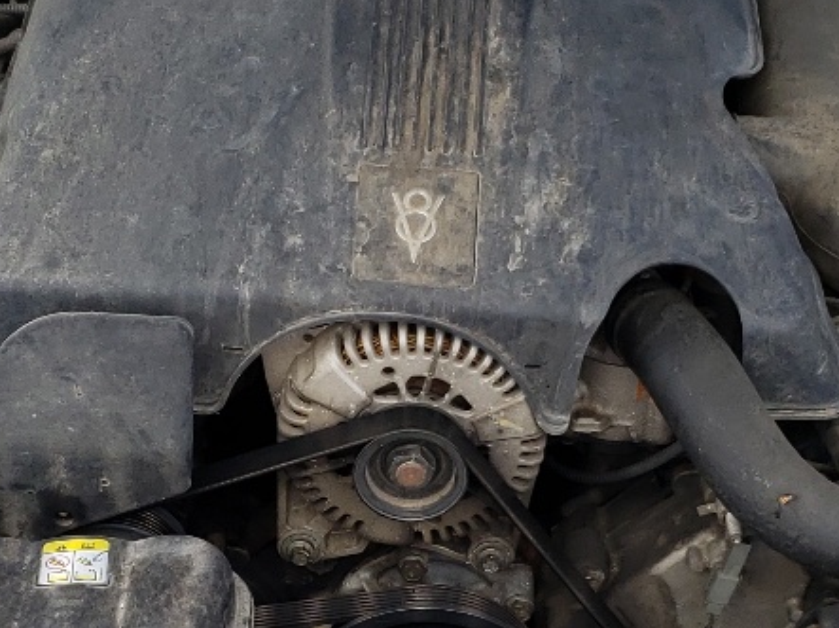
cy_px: 583
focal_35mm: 94
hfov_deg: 20.9
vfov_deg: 15.5
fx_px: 2278
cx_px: 394
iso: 50
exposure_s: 1/1250
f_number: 1.5
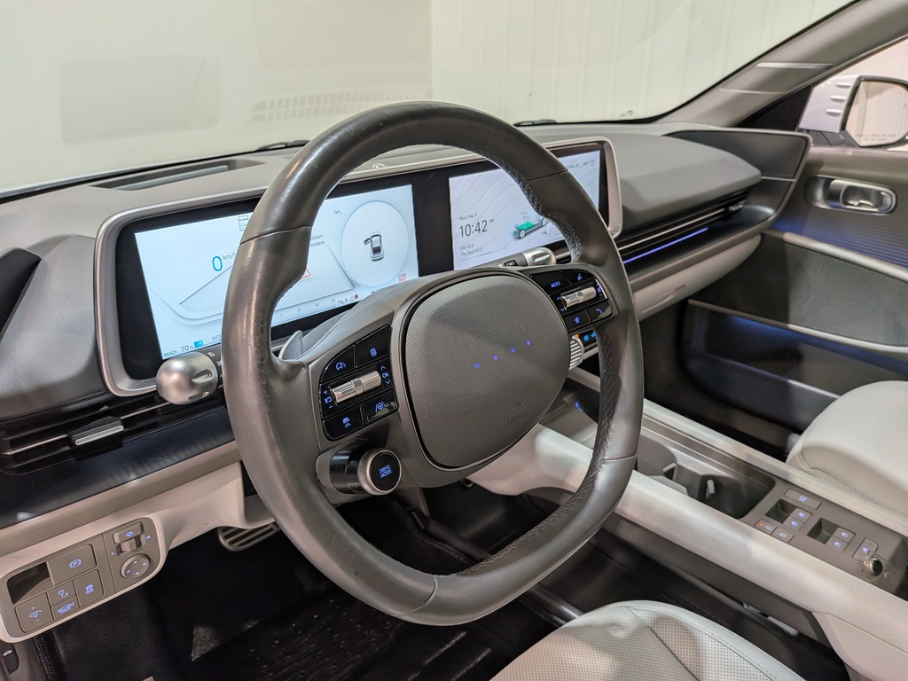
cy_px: 340
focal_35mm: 24
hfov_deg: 71.6
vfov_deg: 56.8
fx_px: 630
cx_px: 454
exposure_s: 1/33.3
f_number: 1.7
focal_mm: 4.53
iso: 38
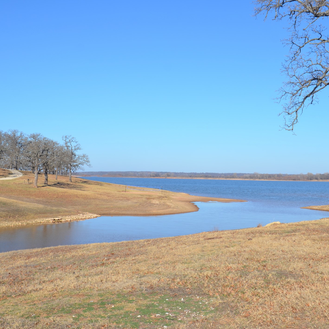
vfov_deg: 36.1
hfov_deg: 35.9
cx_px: 201
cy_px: 163
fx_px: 505
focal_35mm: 47
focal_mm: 24
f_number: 8
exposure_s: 1/320
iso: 100
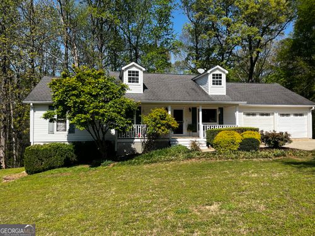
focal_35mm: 26
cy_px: 118
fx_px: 237
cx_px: 158
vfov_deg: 53.1
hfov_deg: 67.3
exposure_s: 1/2688
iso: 50
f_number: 1.6
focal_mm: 5.1
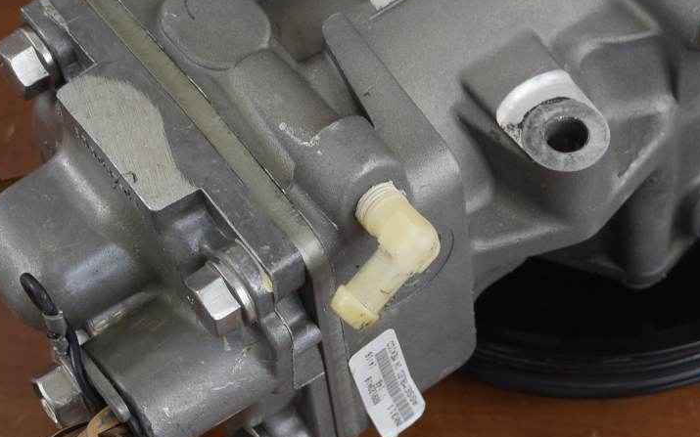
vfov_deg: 9.6
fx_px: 2614
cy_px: 184
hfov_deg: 15.2
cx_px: 525
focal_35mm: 137
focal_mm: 40
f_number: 8
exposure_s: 1/125
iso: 400
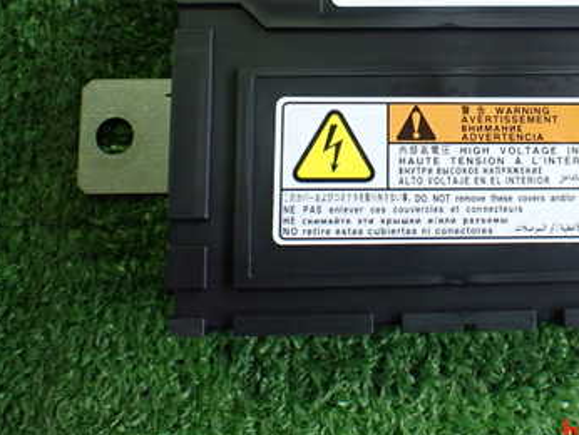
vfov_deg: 27.4
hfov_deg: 35.9
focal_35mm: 52
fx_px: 870
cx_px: 438
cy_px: 80
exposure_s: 1/125
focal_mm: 5.4
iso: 500
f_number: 2.3
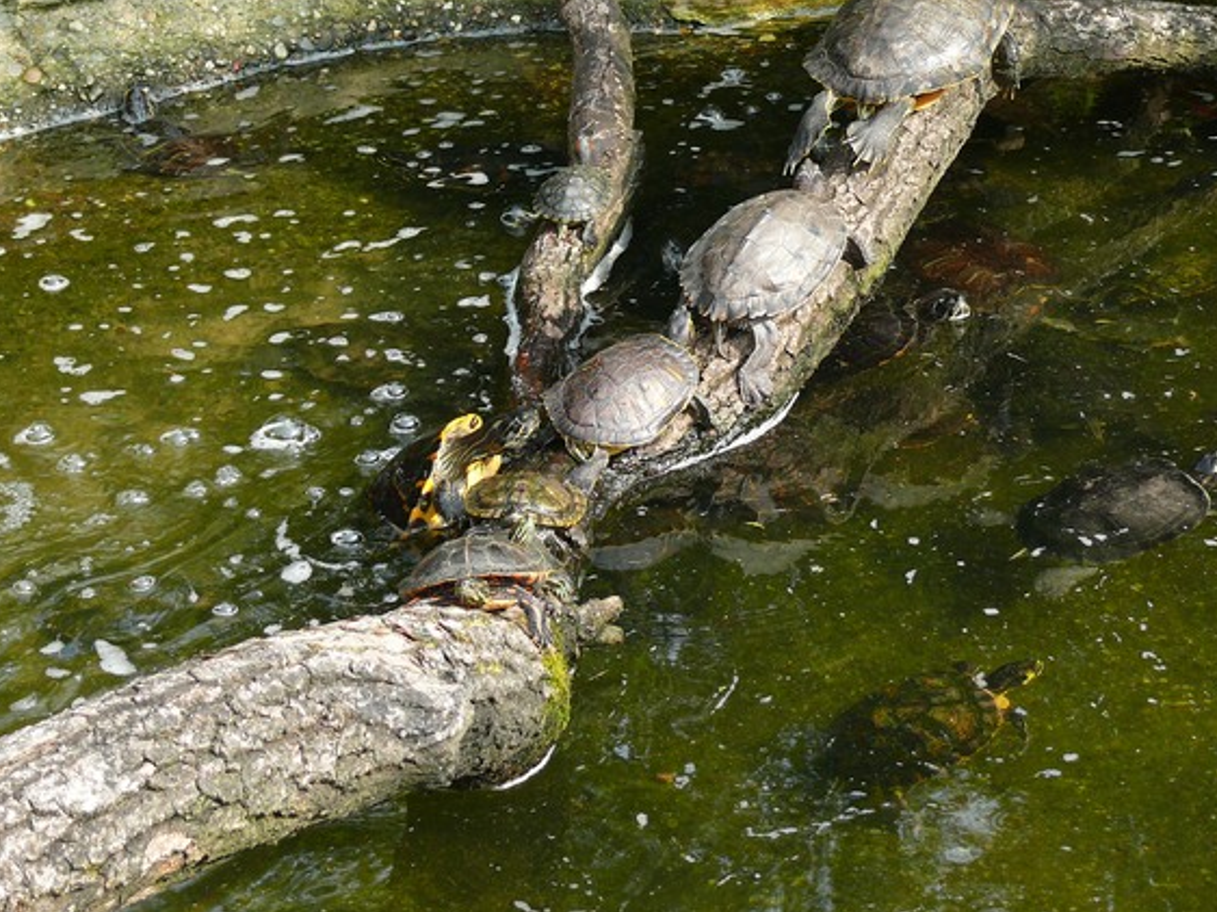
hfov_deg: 15.4
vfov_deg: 11.6
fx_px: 4498
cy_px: 316
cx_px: 695
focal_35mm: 128
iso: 100
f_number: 3.6
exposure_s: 1/100
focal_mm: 20.2
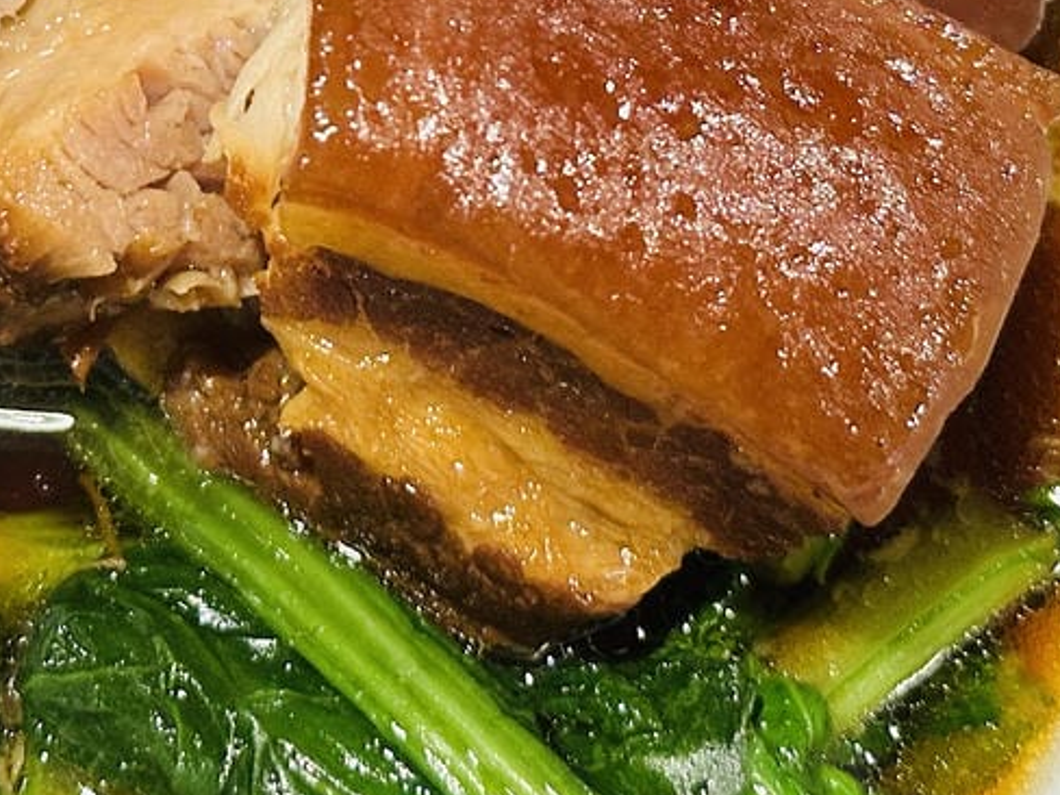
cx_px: 376
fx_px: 3613
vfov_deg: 12.3
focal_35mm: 118
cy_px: -169
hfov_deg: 16.7
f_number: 1.78
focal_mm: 6.86
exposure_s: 1/40
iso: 320
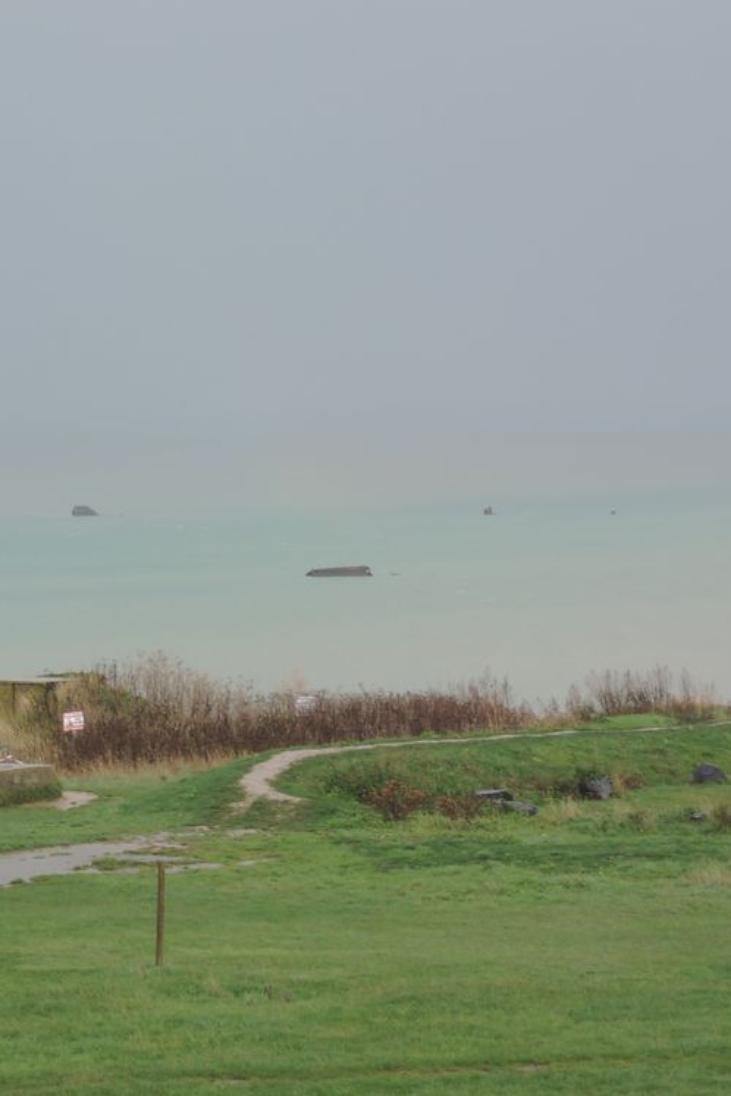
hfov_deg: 8.2
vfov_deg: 12.3
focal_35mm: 167
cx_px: 28
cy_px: 549
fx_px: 5086
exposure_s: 1/125
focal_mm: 25.5
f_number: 7.1
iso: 140
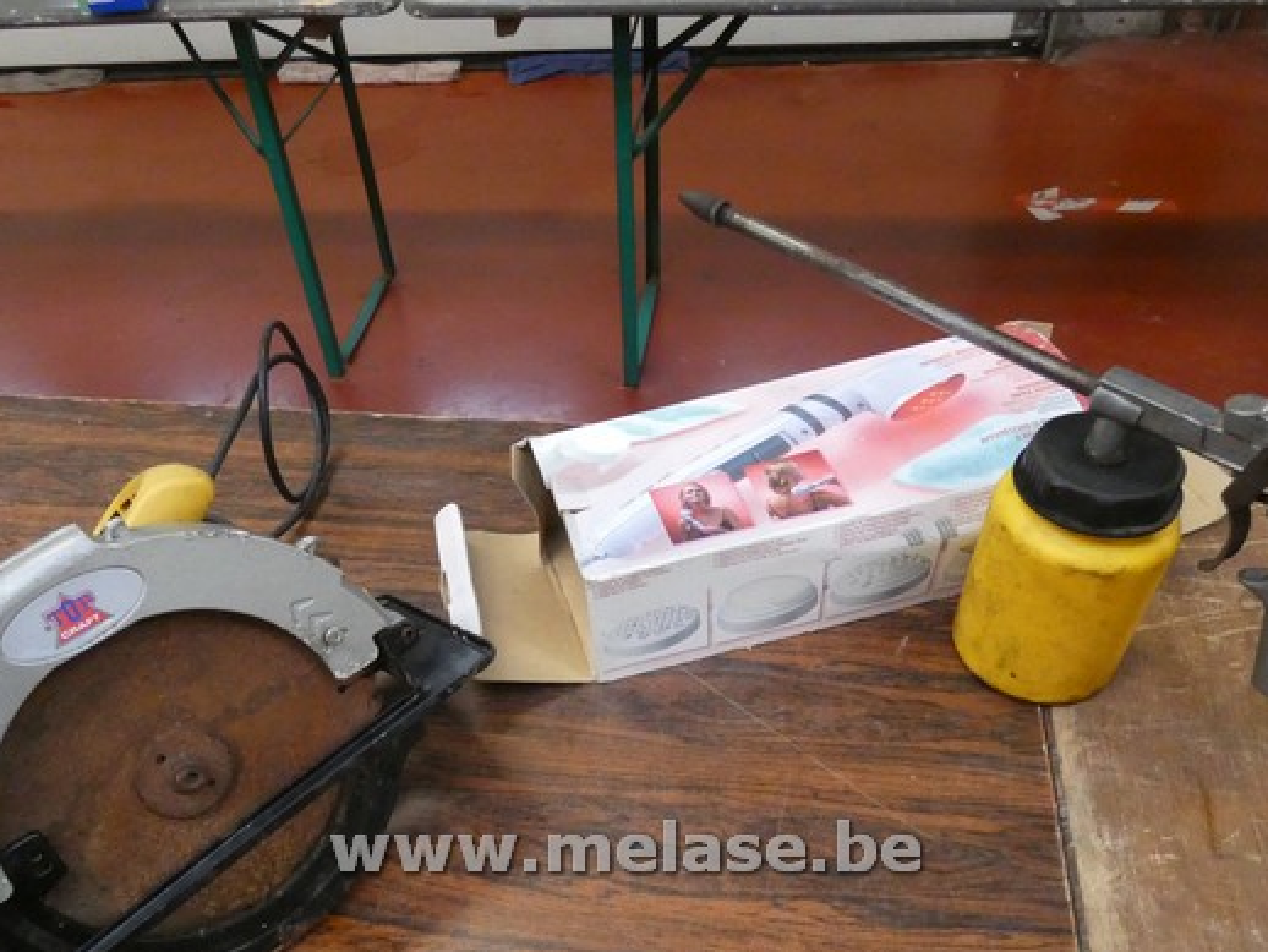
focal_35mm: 28
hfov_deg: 63.4
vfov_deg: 49.3
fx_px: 1026
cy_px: 597
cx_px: 594
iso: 1000
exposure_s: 1/125
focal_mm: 3.6
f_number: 2.8
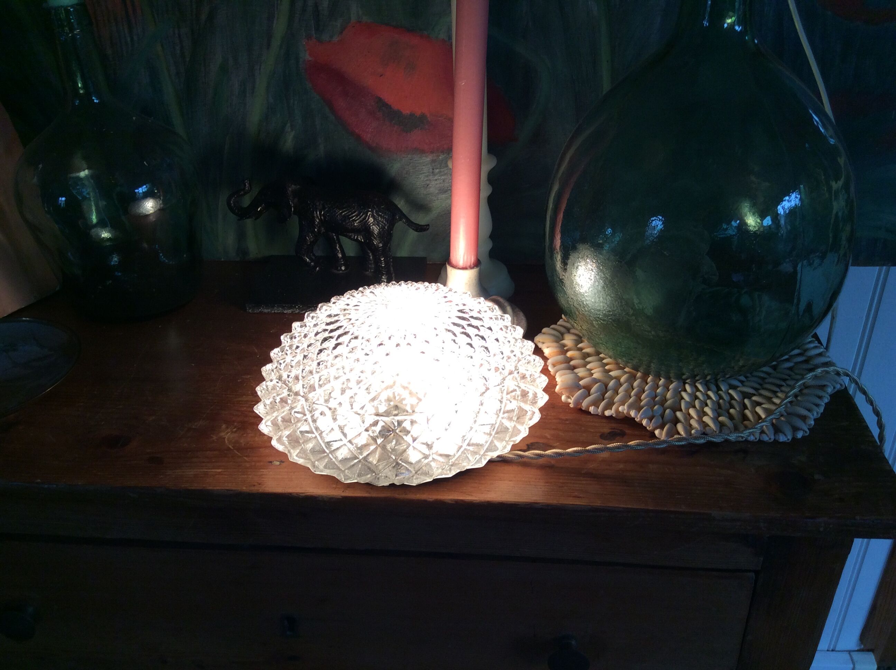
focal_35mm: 32
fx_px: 827
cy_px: 335
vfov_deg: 44.1
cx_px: 448
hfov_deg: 56.9
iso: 40
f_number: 2.4
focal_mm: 3.3
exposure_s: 1/50
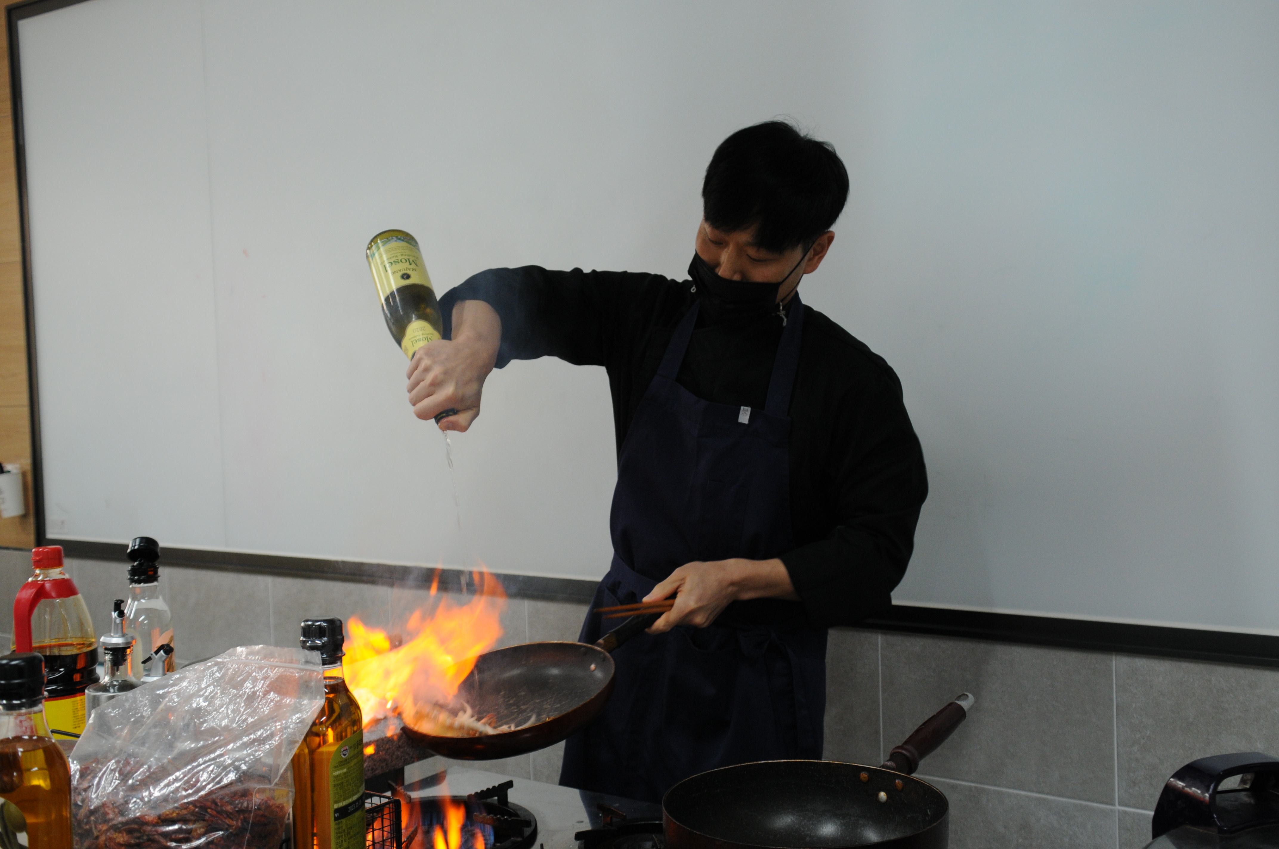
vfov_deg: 34.1
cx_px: 640
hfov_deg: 49.6
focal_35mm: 39
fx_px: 1384
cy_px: 424
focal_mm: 26
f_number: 4.5
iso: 640
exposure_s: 1/80
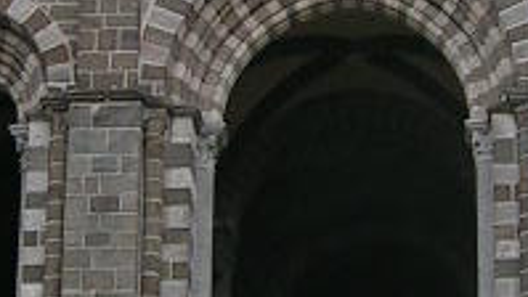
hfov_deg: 11.0
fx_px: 2744
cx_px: 329
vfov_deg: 6.2
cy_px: 151
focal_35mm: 196
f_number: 2.8
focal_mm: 5.4
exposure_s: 1/162
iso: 50
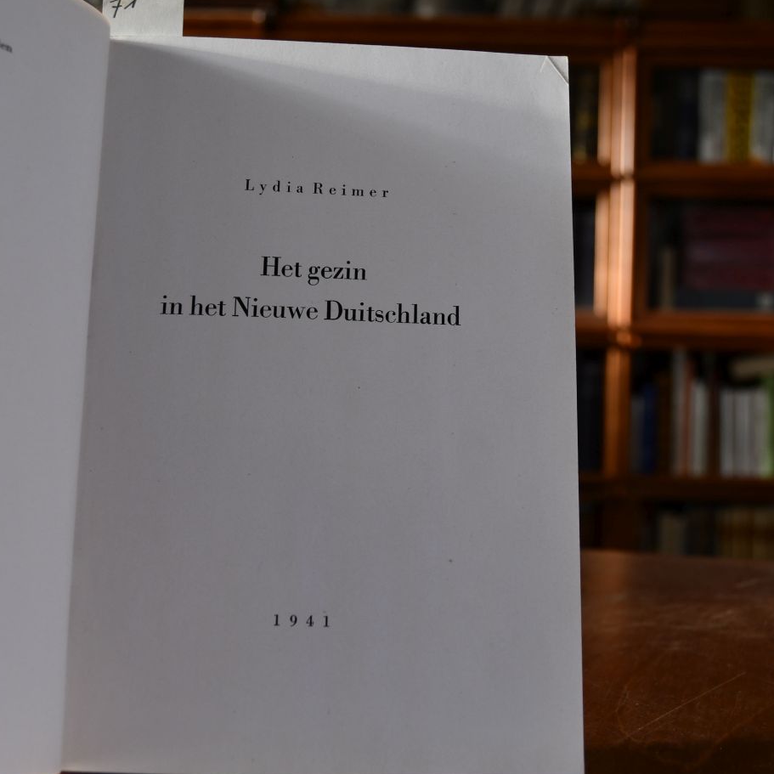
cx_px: 384
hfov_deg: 36.1
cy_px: 394
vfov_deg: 36.1
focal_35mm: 47
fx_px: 1189
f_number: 5
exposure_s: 1/250
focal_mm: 24
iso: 400
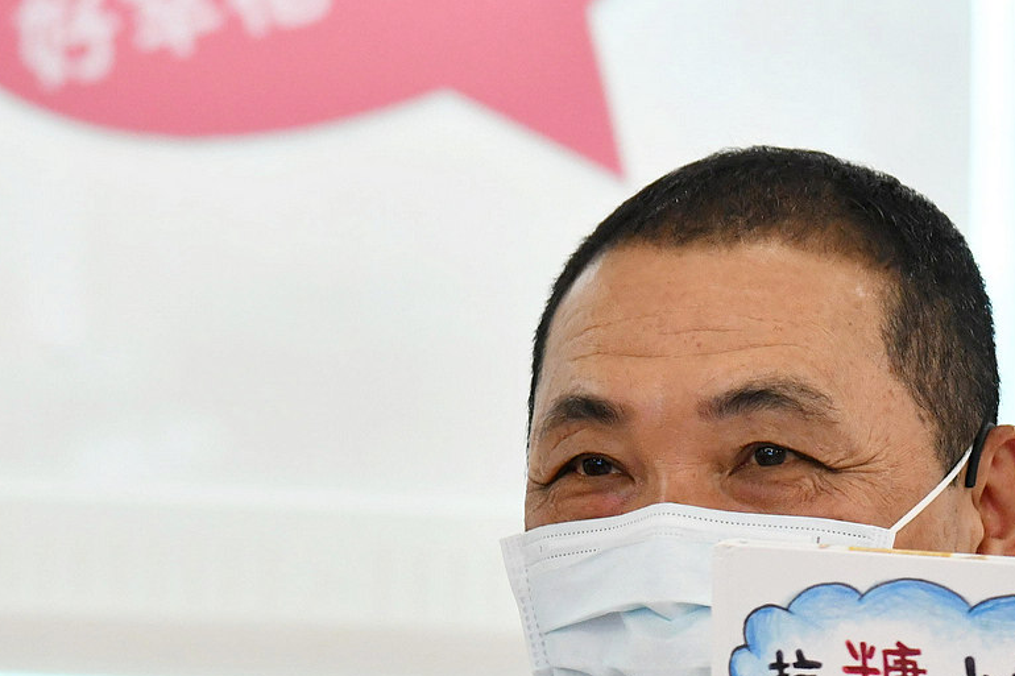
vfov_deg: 4.3
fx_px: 8992
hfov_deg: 6.5
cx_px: 655
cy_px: 772
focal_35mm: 319
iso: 1800
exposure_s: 1/100
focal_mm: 120
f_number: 6.3
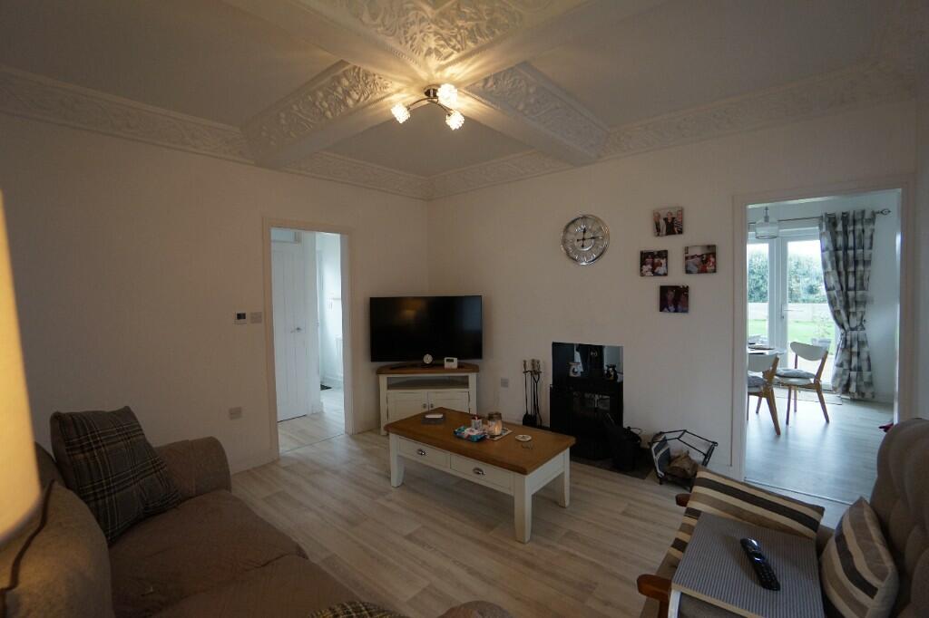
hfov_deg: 100.4
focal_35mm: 15
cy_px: 309
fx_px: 387
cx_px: 464
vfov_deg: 77.3
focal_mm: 10
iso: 400
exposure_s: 1/60
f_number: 4
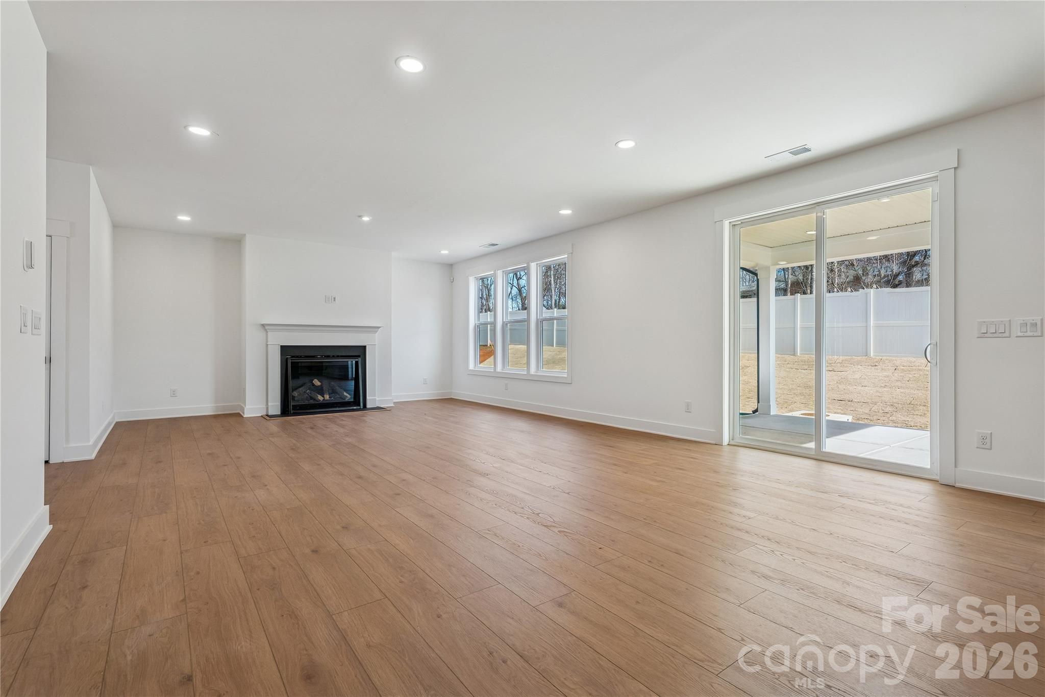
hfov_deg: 96.7
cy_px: 348
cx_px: 522
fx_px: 464
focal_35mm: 16
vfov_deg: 73.7
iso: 400
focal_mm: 16
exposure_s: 1/50
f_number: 8
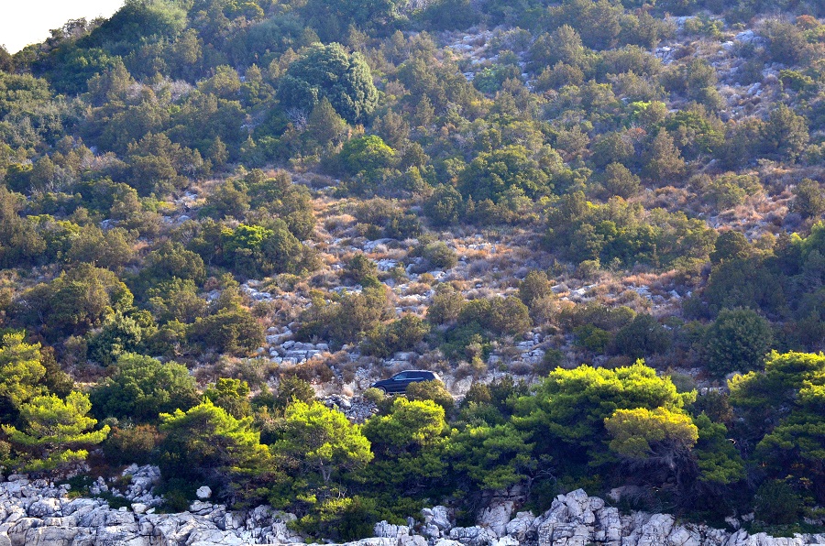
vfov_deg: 7.3
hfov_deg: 11.0
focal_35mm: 188
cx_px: 412
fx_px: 4288
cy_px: 273
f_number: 9
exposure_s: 1/640
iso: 640
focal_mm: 125
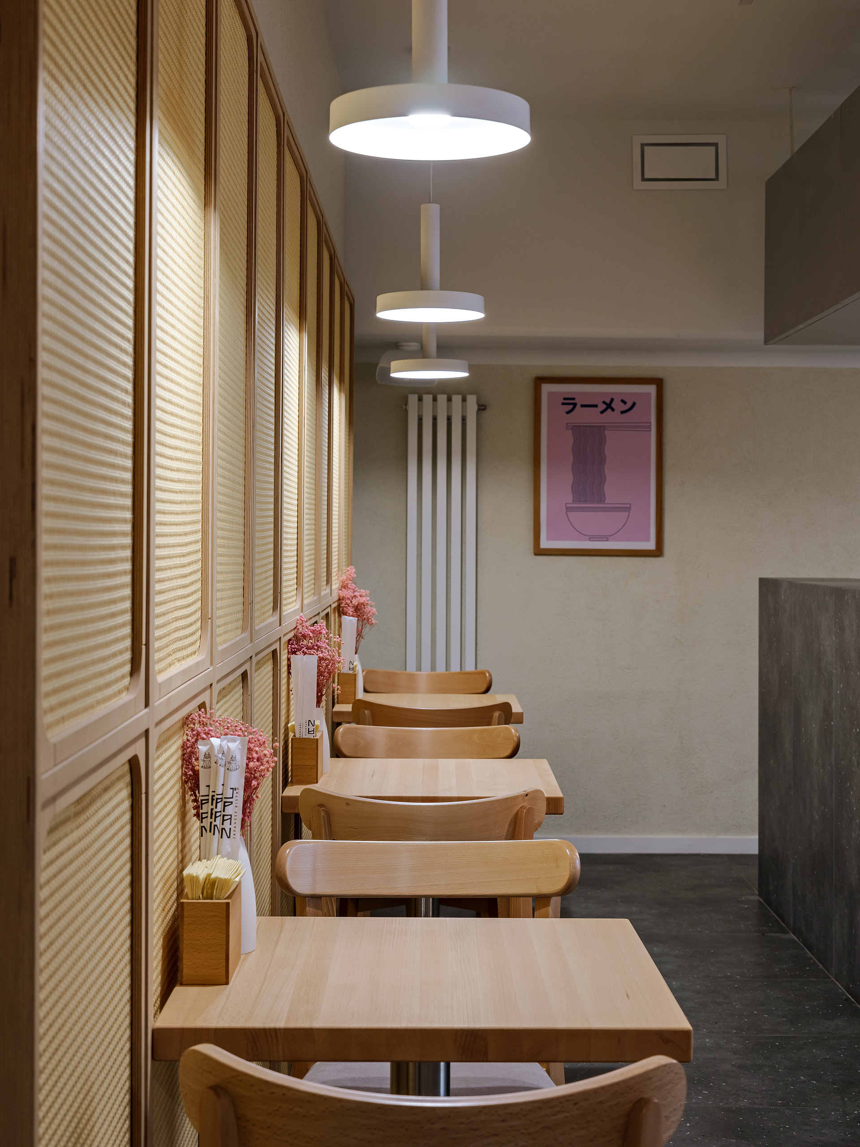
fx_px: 1756
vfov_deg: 36.2
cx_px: 430
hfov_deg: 27.5
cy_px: 574
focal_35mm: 53
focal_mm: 66.4
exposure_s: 1/5
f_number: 10
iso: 320
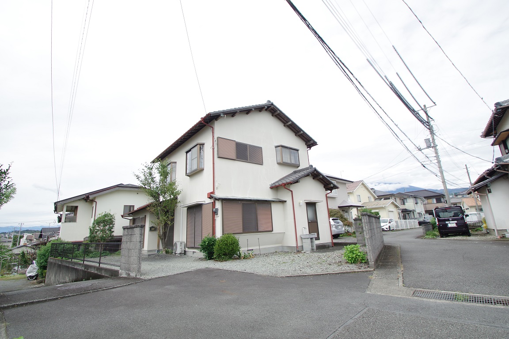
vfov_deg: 73.7
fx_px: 226
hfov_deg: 96.7
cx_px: 254
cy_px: 170
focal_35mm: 16
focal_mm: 10.63
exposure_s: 1/320
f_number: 7.1
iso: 200
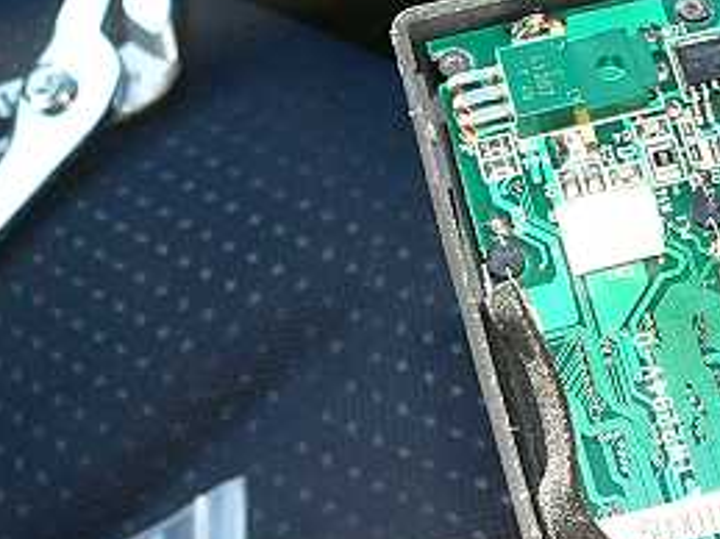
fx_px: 1850
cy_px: 308
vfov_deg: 16.6
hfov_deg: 21.0
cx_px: 789
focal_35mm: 89
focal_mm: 6
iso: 200
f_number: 4
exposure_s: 1/100
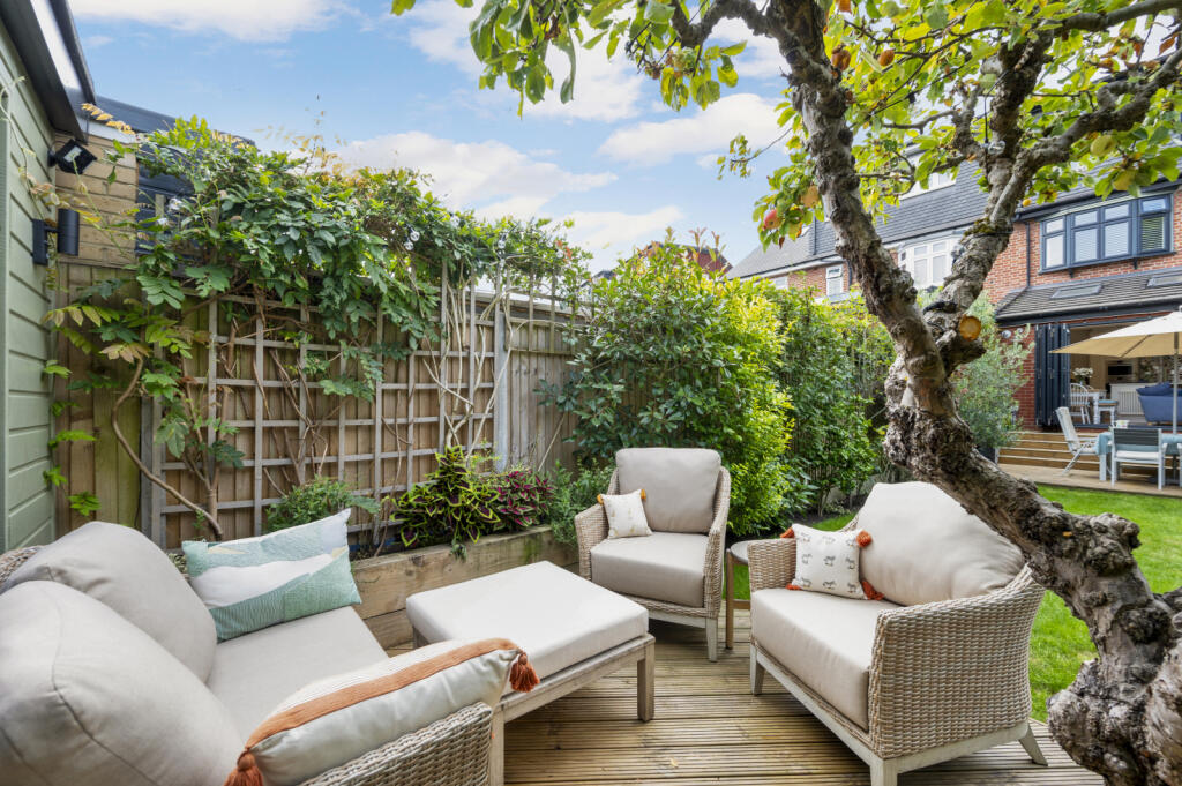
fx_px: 459
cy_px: 393
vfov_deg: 81.1
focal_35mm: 14
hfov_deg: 104.3
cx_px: 591
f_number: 8
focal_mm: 14
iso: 200
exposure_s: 1/80
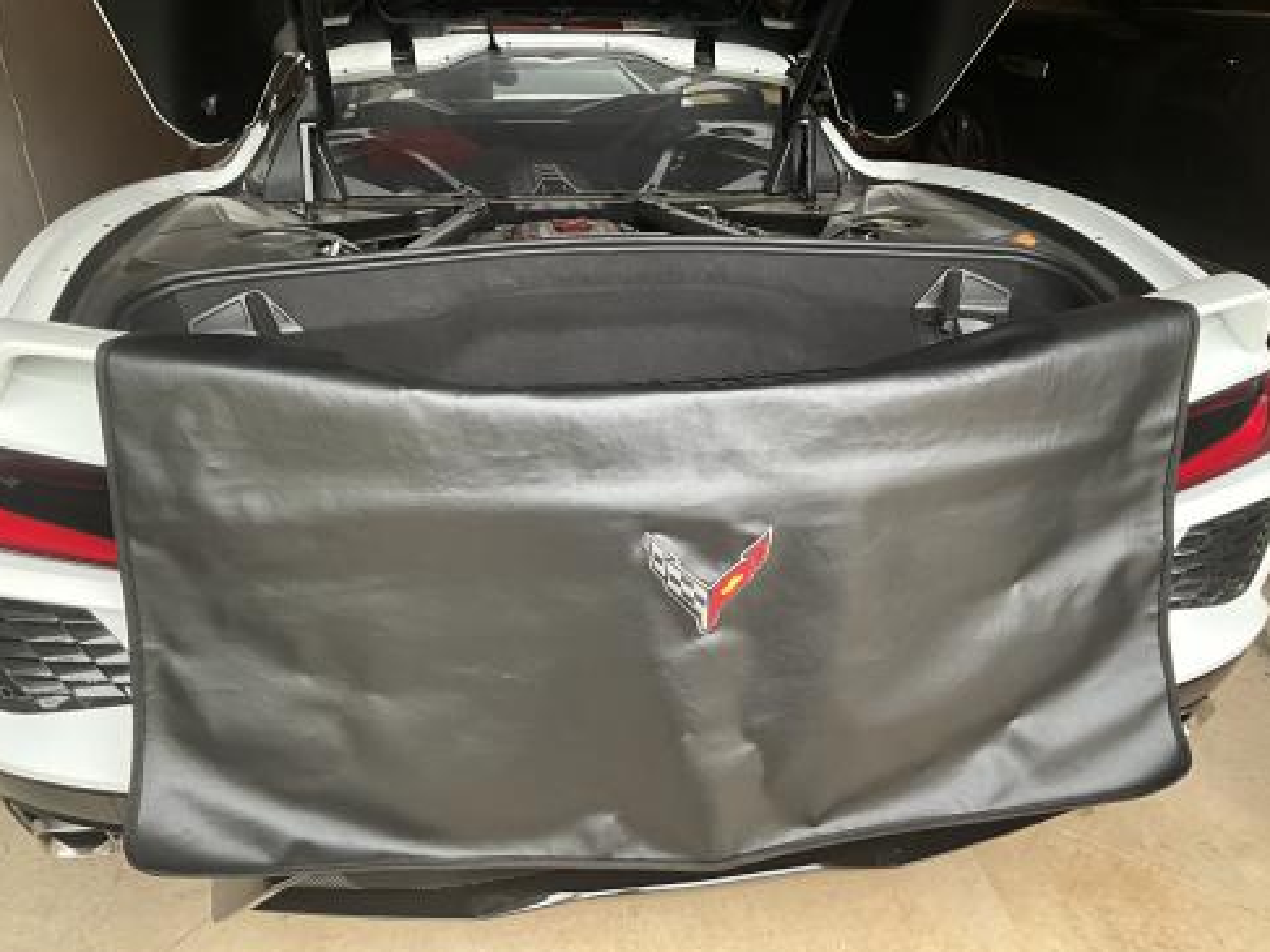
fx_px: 1100
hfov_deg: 60.0
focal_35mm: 30
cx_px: 649
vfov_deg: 46.8
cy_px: 483
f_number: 1.8
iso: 80
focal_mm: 3
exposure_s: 1/60
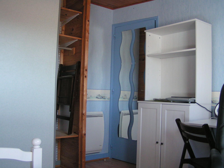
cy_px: 84
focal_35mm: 38
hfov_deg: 49.0
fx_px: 246
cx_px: 112
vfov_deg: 37.7
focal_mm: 5.8
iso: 100
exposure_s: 1/40
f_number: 2.8
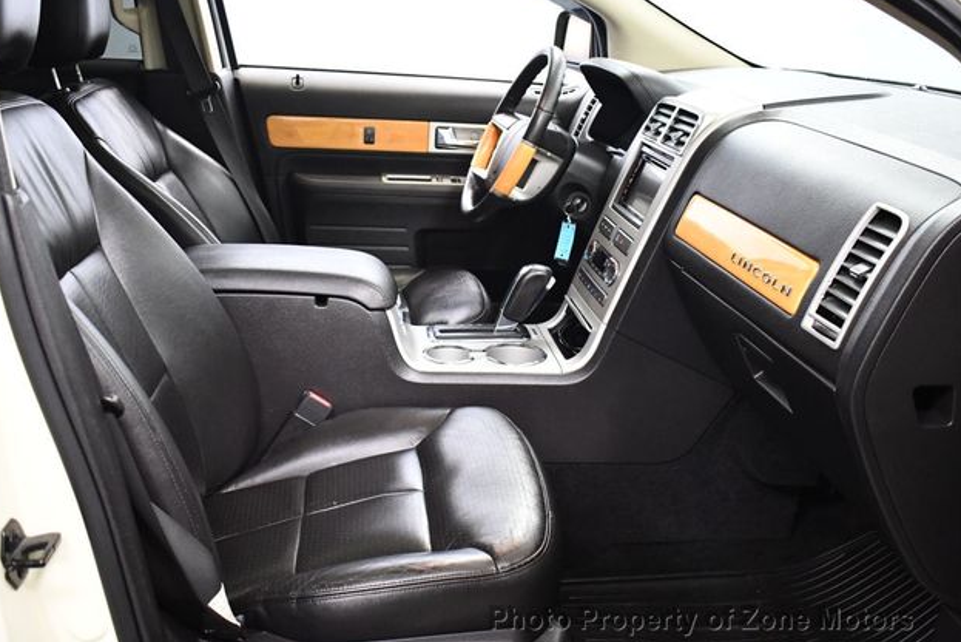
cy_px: 318
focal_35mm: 37
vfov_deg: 36.0
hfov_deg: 51.9
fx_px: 988
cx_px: 470
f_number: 3.5
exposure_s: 1/100
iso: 3200
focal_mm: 18
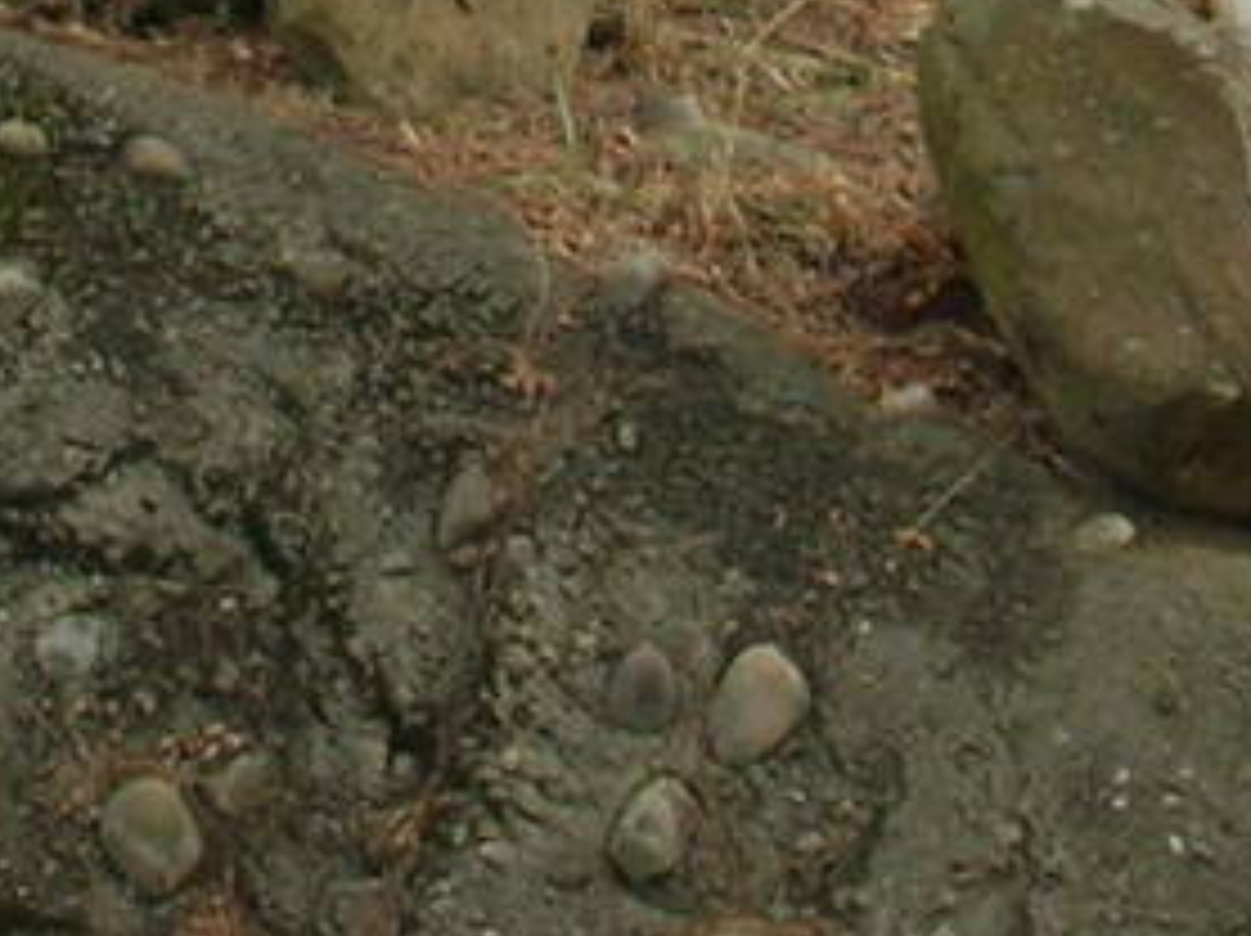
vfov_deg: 5.5
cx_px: 558
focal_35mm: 265
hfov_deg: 7.5
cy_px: -855
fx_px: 9569
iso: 50
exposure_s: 1/53.7
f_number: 5.4
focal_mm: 7.7
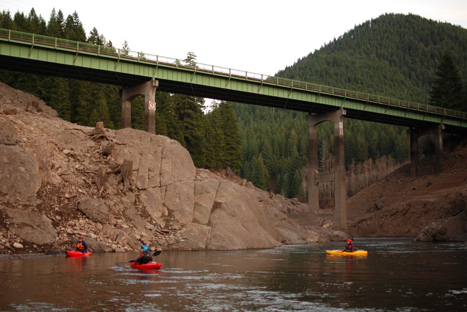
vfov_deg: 25.8
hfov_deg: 37.8
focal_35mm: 52
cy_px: 156
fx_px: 682
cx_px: 234
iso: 320
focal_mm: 35
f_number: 1.8
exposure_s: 1/320
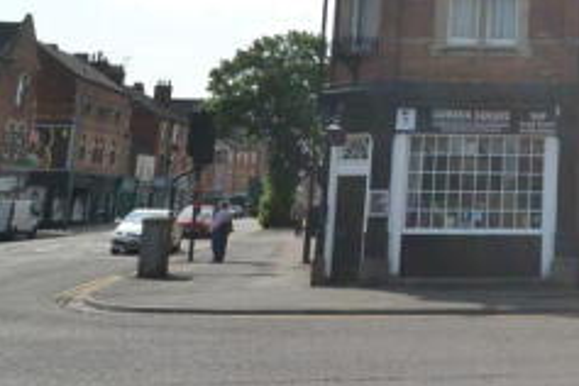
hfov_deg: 28.2
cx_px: 759
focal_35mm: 58
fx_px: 933
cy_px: 4
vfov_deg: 22.5
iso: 400
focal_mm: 14
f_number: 10
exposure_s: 1/400
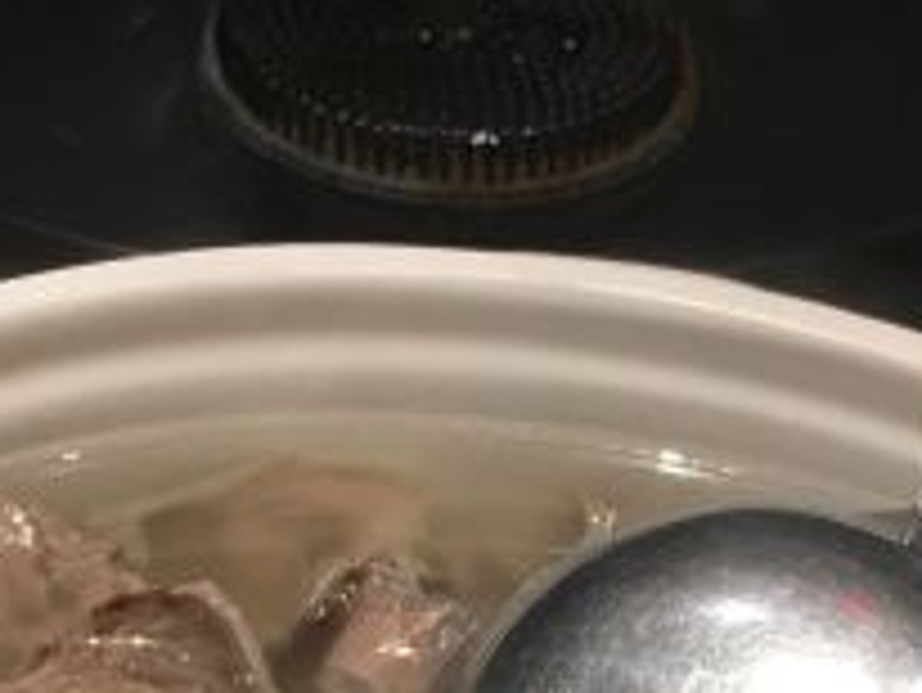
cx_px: 540
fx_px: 2638
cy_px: 1091
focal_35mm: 99
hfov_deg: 19.8
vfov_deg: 13.9
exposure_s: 1/33
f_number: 2.2
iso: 50
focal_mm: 4.15
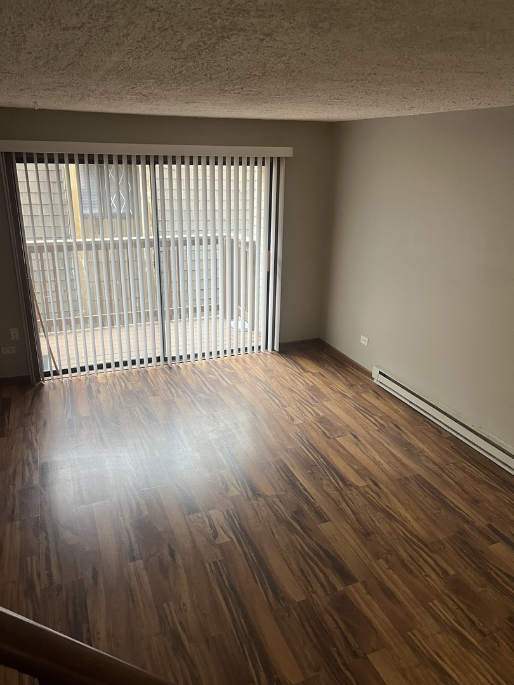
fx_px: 515
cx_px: 257
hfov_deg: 53.1
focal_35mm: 26
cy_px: 342
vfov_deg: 67.3
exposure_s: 1/60
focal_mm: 5.1
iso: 250
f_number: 1.6
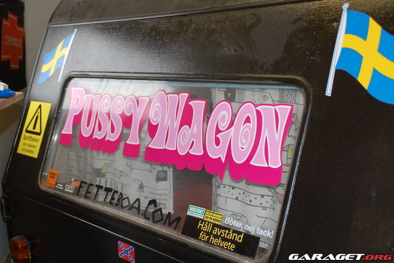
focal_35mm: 48
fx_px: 525
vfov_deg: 28.0
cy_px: 132
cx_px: 197
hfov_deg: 41.1
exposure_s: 1/60
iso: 400
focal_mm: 32
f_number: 4.2
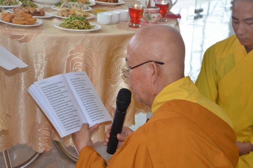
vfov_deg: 13.8
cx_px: 126
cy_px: 84
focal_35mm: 99
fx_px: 695
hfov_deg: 20.6
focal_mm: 66
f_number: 8
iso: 1000
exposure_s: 1/250
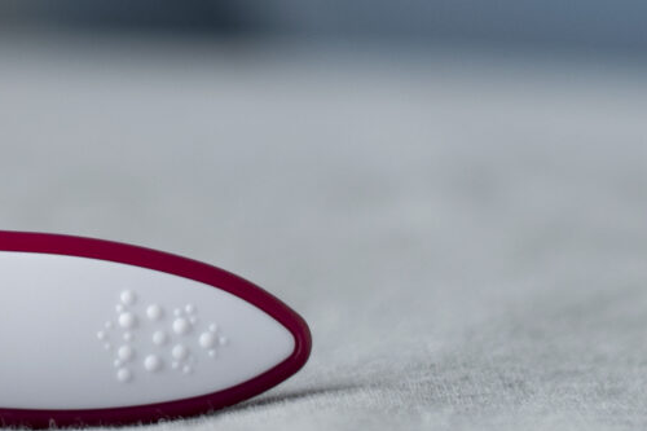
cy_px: -420
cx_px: -314
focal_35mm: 256
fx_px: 4599
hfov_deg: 7.9
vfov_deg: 5.3
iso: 320
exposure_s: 1/160
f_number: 3.2
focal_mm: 50
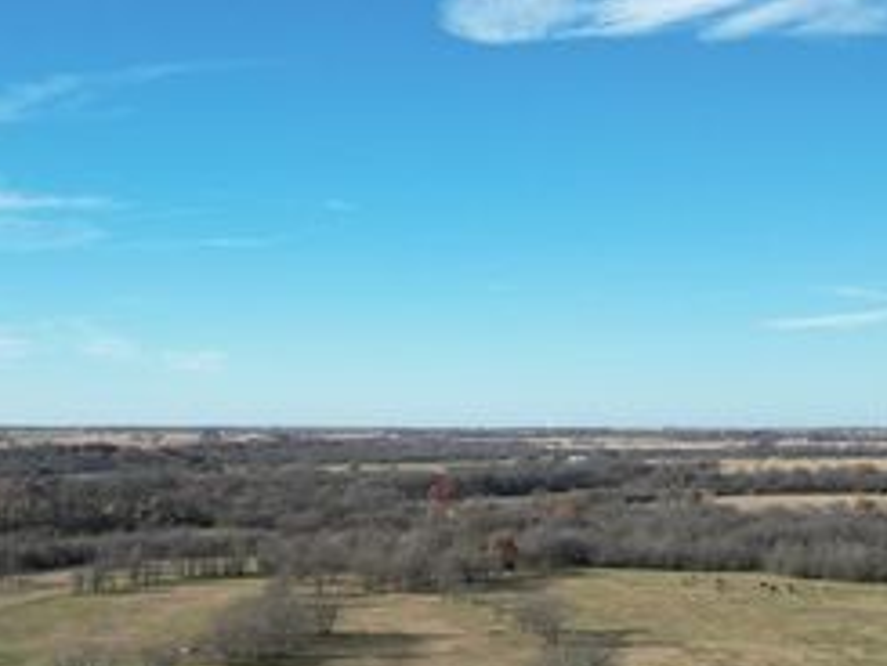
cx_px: 322
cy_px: 443
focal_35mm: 49
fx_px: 1256
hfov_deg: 38.6
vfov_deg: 29.5
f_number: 1.7
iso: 120
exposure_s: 1/2500
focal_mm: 6.72
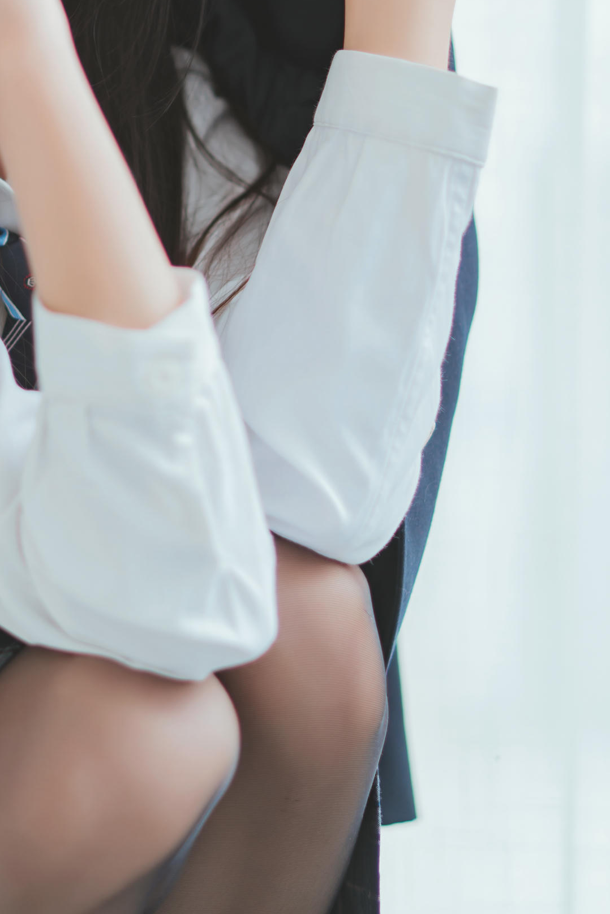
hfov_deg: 11.0
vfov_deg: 16.5
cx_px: -92
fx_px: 3125
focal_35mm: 123
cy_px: 161
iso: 100
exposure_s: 1/250
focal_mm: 50
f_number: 1.4
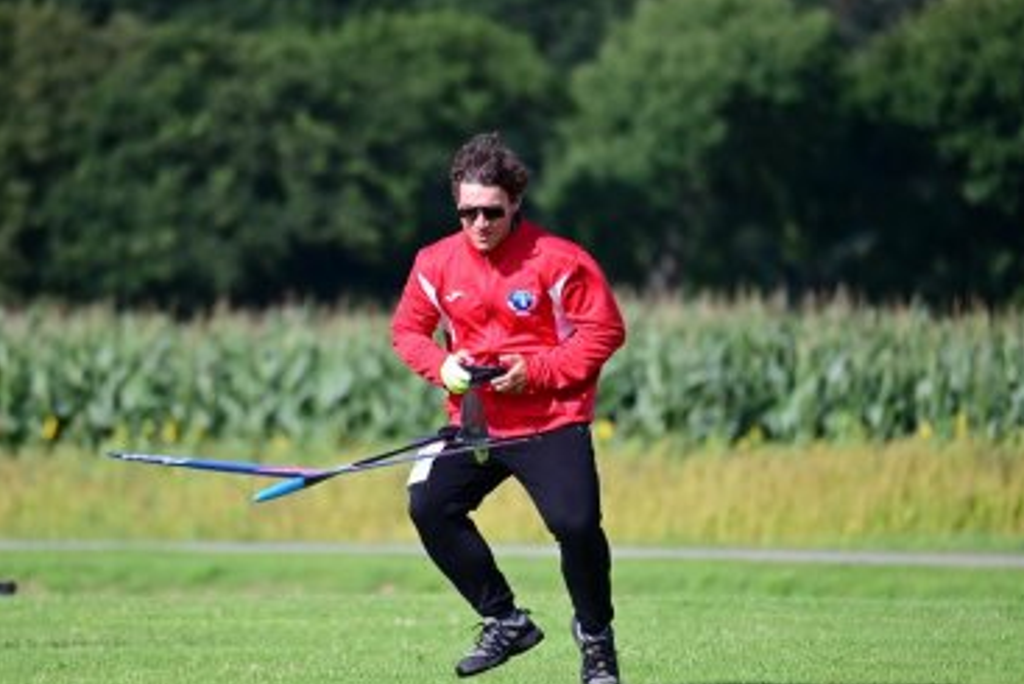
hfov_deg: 3.8
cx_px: 506
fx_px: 15394
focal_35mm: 541
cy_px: 410
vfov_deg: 2.5
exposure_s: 1/6400
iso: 1600
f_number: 6.3
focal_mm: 400
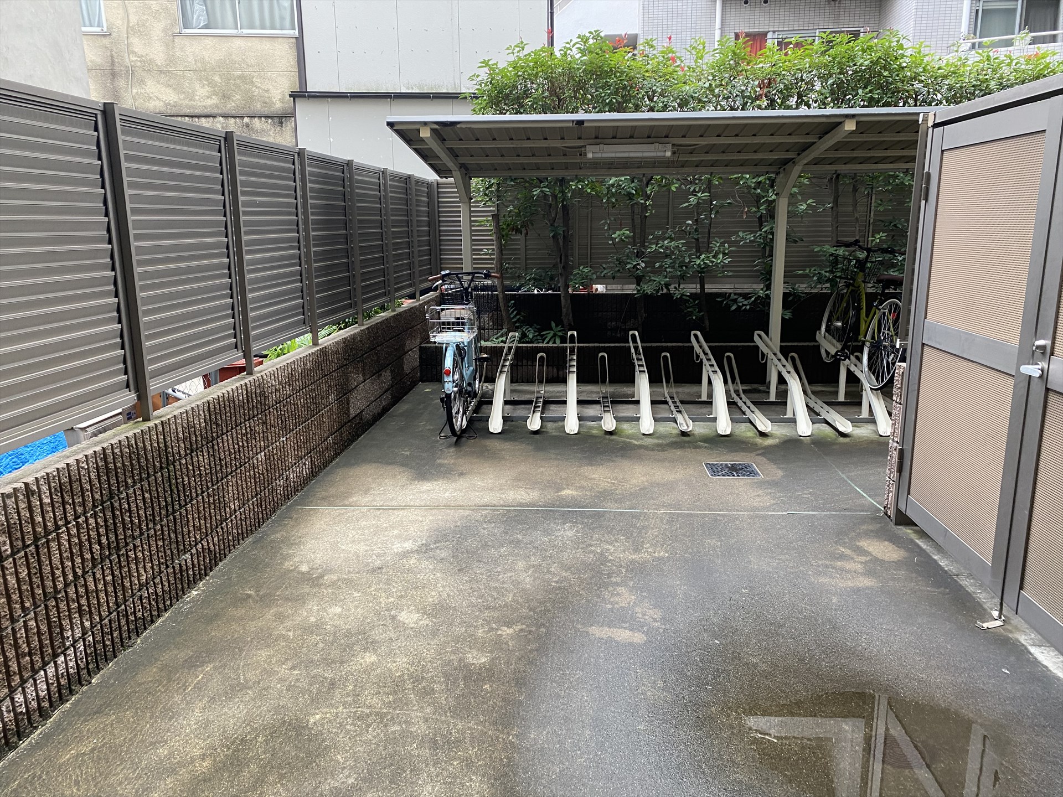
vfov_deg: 53.1
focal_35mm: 26
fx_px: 798
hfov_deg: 67.3
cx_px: 532
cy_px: 398
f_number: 1.8
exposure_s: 1/98
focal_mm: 4.25
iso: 125
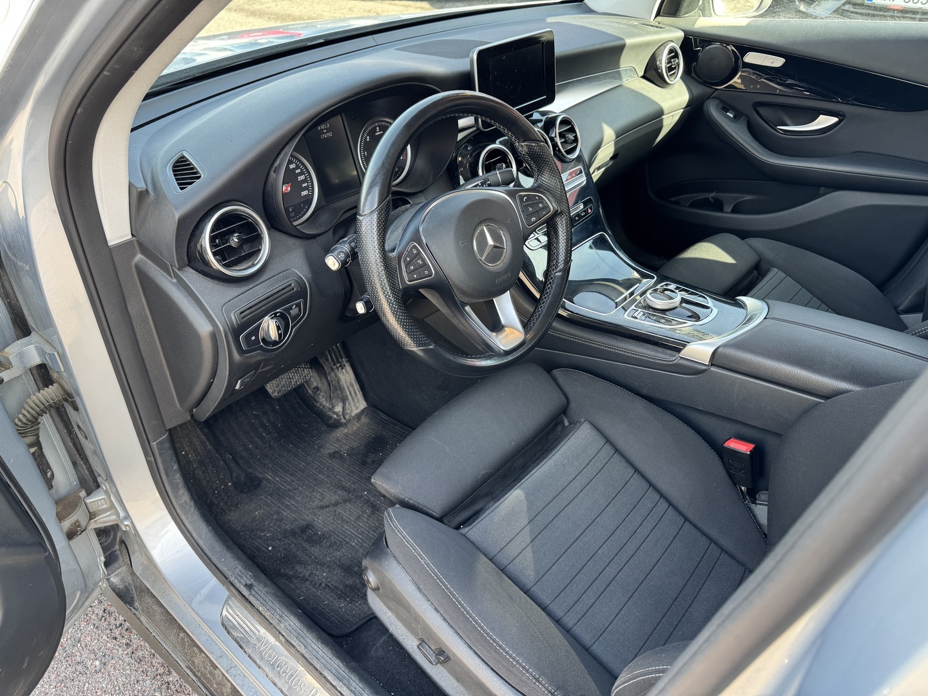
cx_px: 464
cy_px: 348
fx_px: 643
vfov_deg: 56.8
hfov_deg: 71.6
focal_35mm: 24
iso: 100
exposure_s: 1/121
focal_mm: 6.76
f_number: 1.78
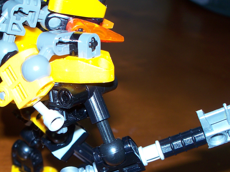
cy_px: 129
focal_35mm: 83
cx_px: 58
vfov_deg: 17.7
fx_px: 551
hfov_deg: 23.3
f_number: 2.8
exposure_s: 1/60
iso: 64
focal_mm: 7.54
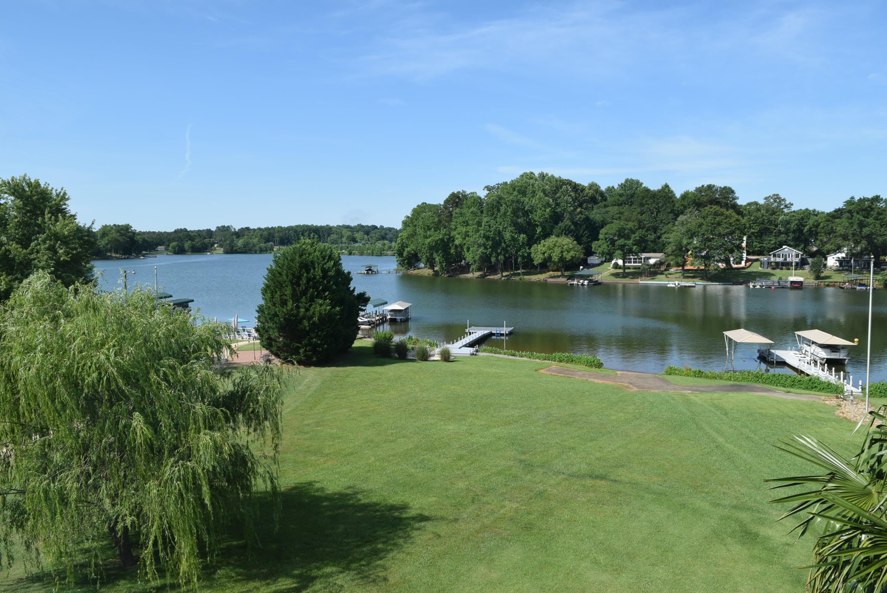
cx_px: 444
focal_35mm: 27
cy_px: 296
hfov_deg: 67.3
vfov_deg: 48.0
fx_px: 666
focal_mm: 18
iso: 200
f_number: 9
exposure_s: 1/320
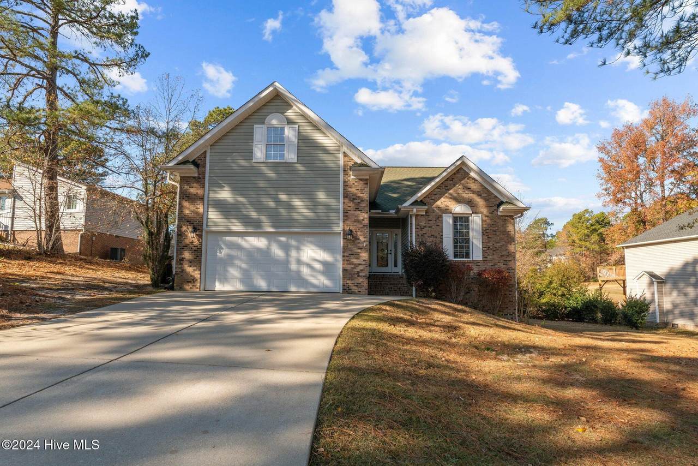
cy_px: 233
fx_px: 388
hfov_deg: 84.0
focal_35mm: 20
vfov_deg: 62.0
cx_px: 349
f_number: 8
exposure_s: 1/800
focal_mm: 20
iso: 800
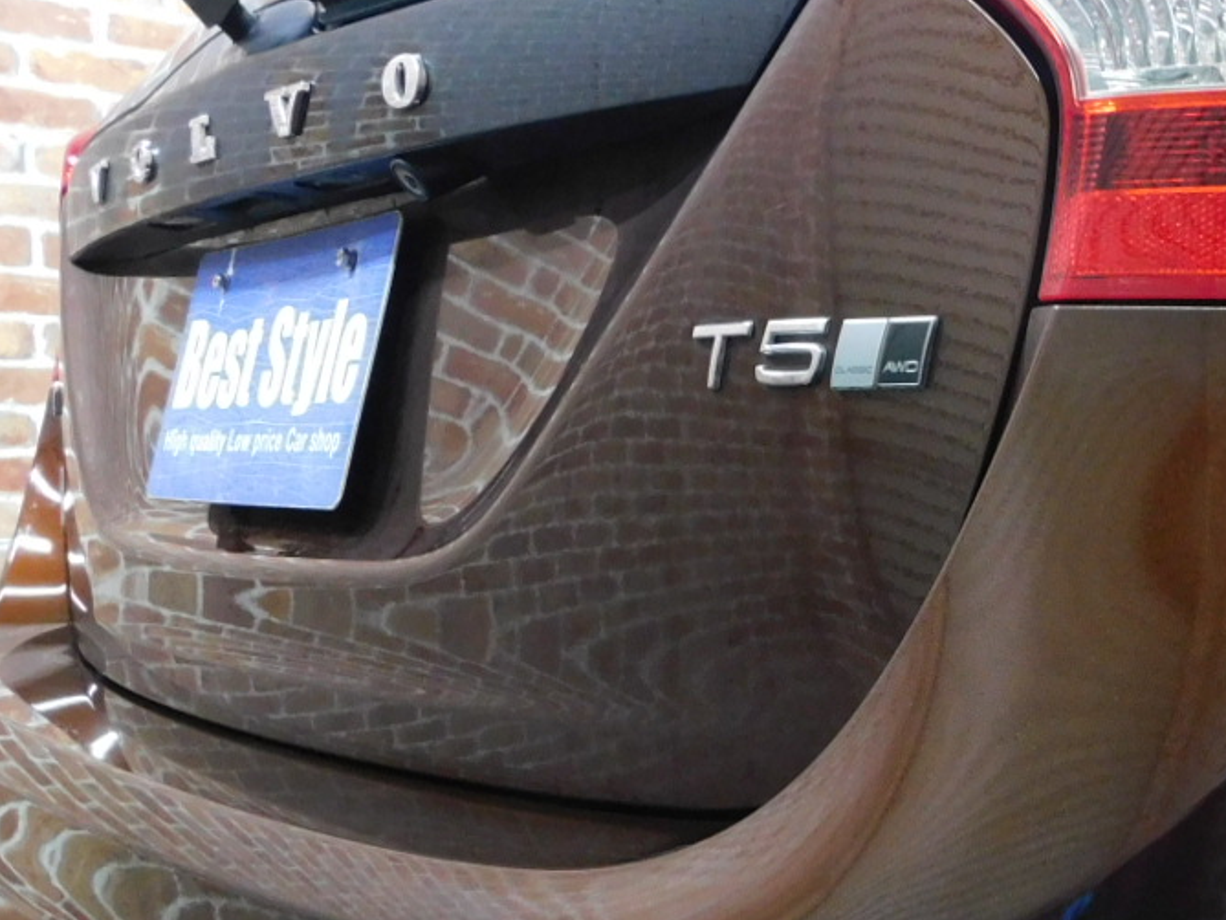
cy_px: 662
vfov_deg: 26.3
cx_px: 1041
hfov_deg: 33.5
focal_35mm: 55
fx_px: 1948
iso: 400
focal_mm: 4
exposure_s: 1/15
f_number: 3
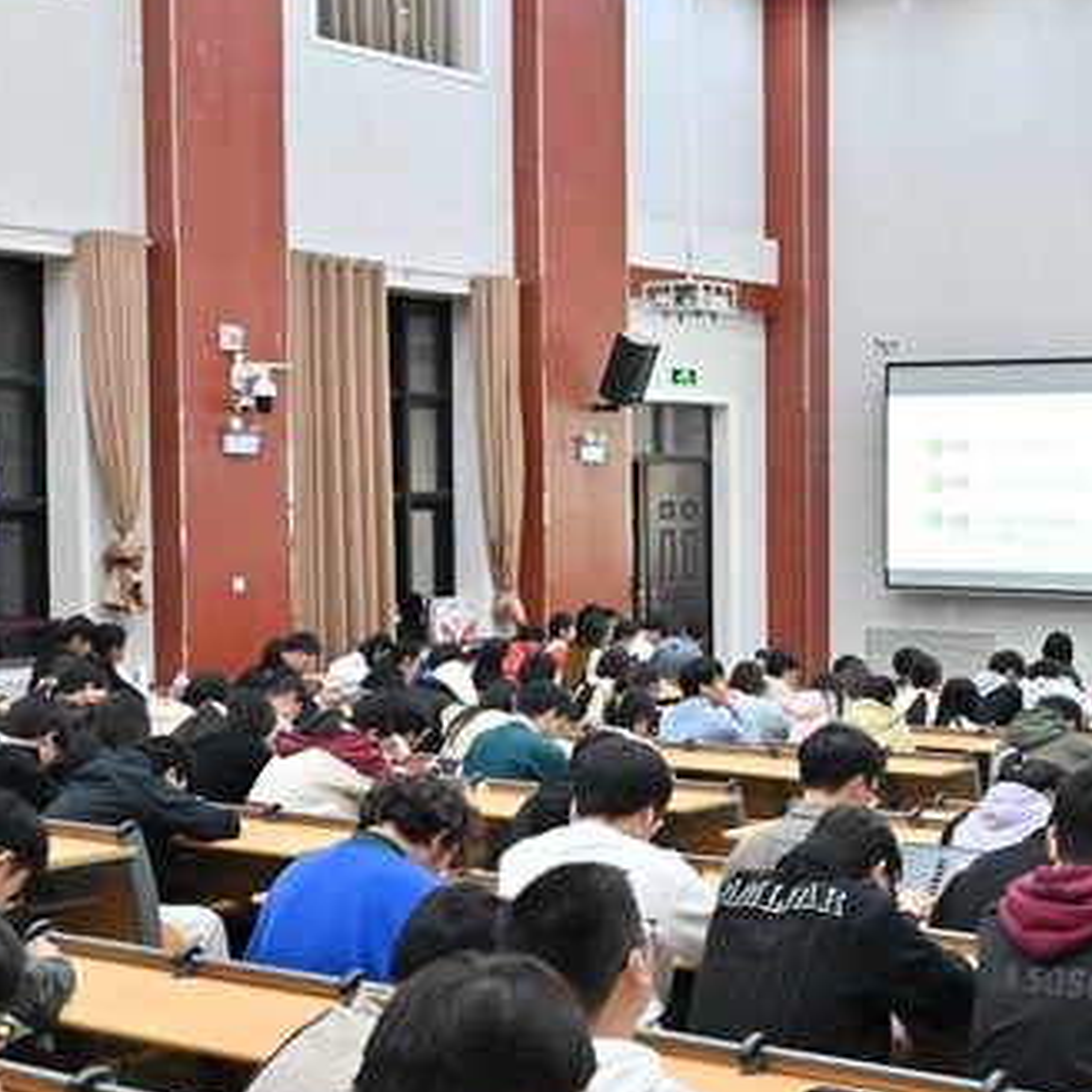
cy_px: 573
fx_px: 1999
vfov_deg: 30.6
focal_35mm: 56
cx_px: 982
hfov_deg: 29.3
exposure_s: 1/125
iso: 5000
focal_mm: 24
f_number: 6.3
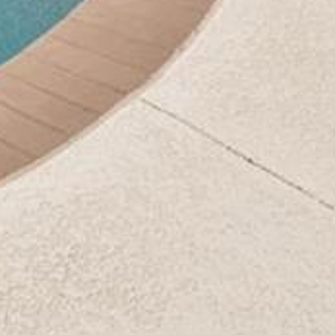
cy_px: -670
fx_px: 1380
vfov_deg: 10.2
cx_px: -521
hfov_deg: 11.1
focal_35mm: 126
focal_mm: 8
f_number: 9
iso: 400
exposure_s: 1/400
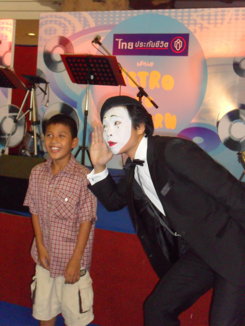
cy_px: 163
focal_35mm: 66
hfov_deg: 22.3
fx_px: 623
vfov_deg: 29.4
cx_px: 122
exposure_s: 1/60
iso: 400
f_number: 4.6
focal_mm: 11.7
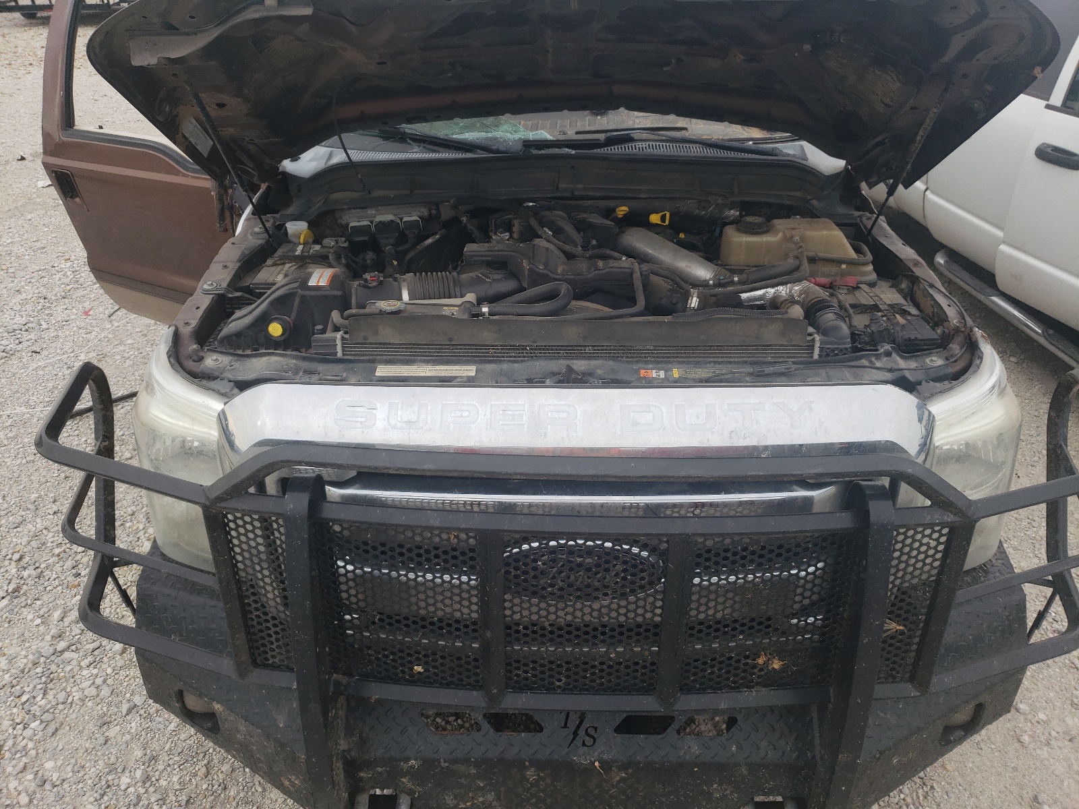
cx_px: 540
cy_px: 404
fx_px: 810
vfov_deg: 53.1
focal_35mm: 26
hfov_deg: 67.3
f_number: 1.5
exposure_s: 1/1000
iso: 50
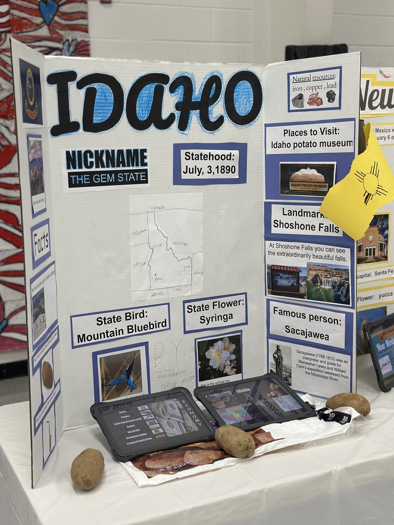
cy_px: 262
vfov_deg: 39.7
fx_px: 728
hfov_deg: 30.3
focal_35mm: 48
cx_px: 197
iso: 100
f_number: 1.78
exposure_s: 1/120
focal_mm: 6.86
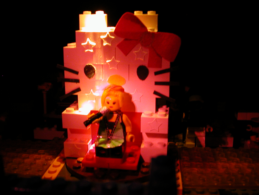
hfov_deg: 43.9
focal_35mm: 43
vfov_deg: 33.6
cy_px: 98
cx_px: 130
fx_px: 322
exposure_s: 1/3.2
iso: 200
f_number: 2.9
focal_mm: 6.6
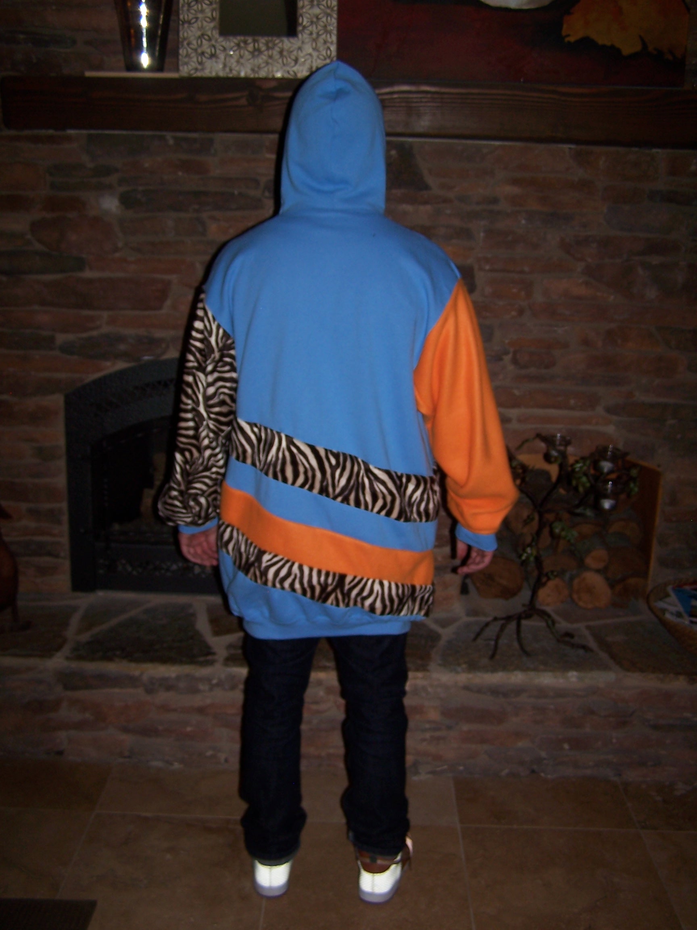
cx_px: 348
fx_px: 1020
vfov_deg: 49.0
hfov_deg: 37.7
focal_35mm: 38
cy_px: 465
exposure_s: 1/60
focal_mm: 6.3
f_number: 2.8
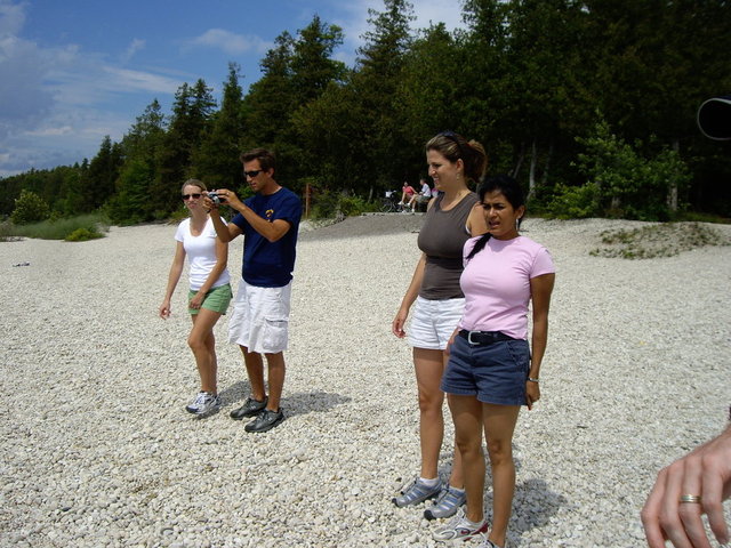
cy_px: 274
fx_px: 802
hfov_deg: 49.0
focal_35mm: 38
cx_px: 366
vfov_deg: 37.7
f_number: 4.3
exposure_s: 1/640
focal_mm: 6.2
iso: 50
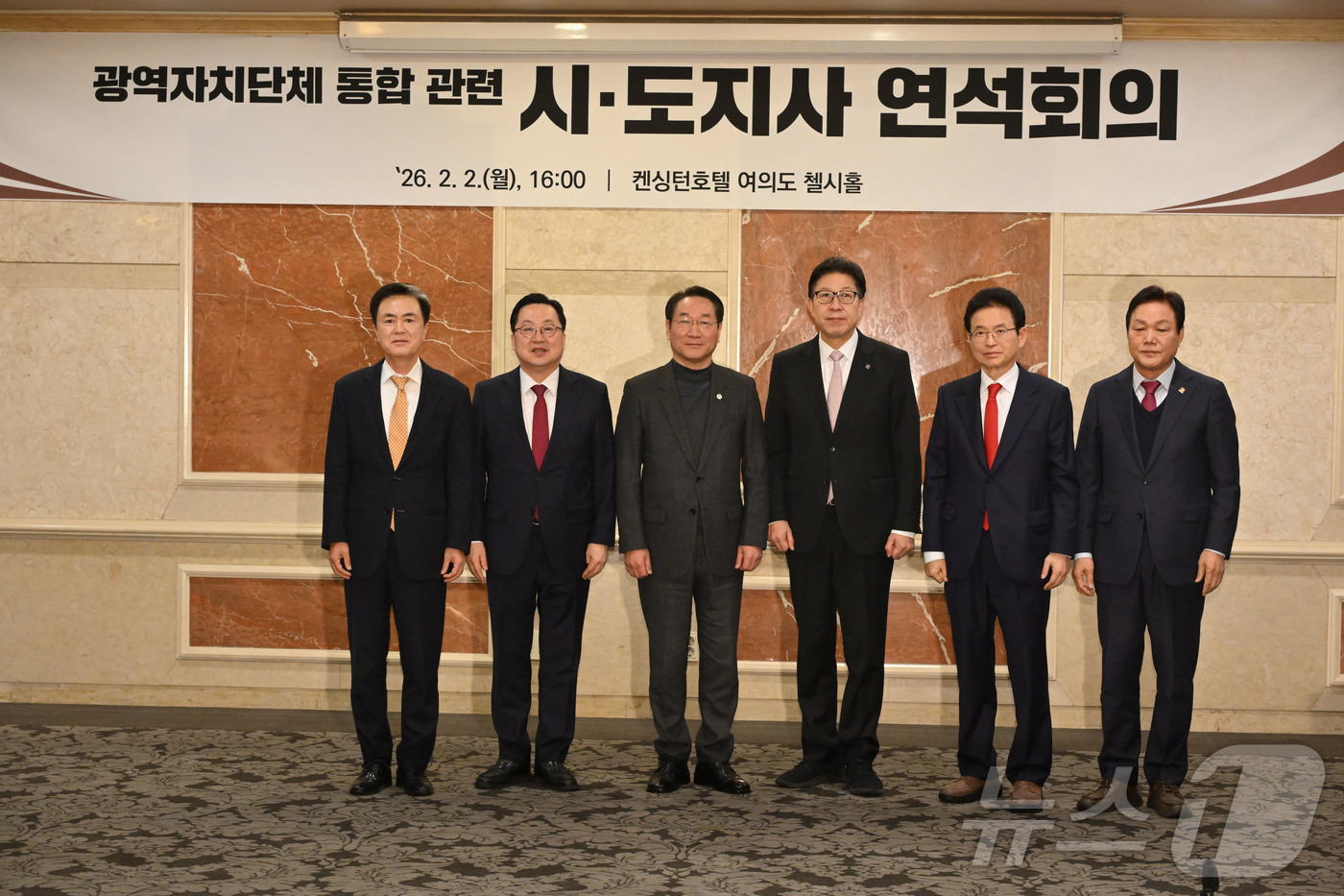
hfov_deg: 32.4
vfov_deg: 21.9
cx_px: 672
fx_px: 2314
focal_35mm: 62
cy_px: 448
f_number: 5.6
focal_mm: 62
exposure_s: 1/250
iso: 4000
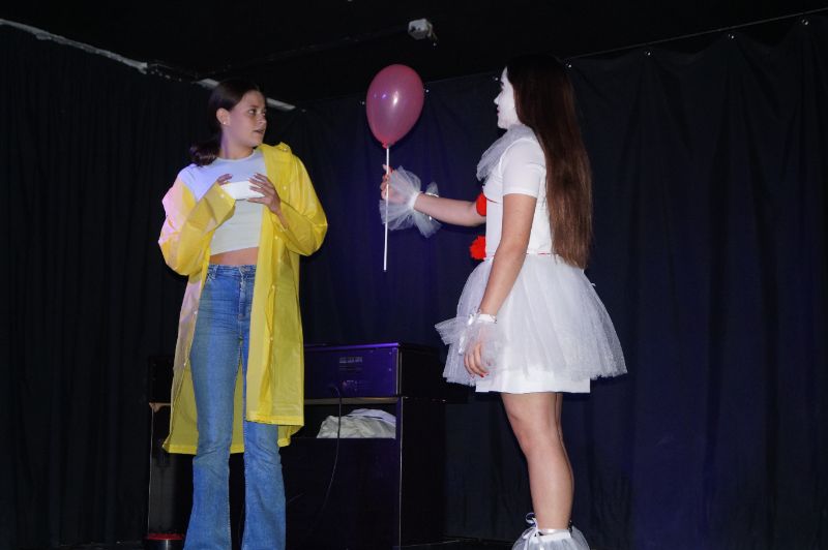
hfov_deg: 37.9
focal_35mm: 52
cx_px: 414
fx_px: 1206
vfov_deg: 25.7
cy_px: 275
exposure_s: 1/80
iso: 800
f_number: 5
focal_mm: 35
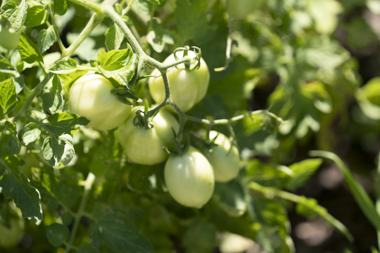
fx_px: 2111
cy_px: 126
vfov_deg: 6.9
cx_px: 190
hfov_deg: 10.3
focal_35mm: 200
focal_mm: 200
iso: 100
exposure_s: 1/320
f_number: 4
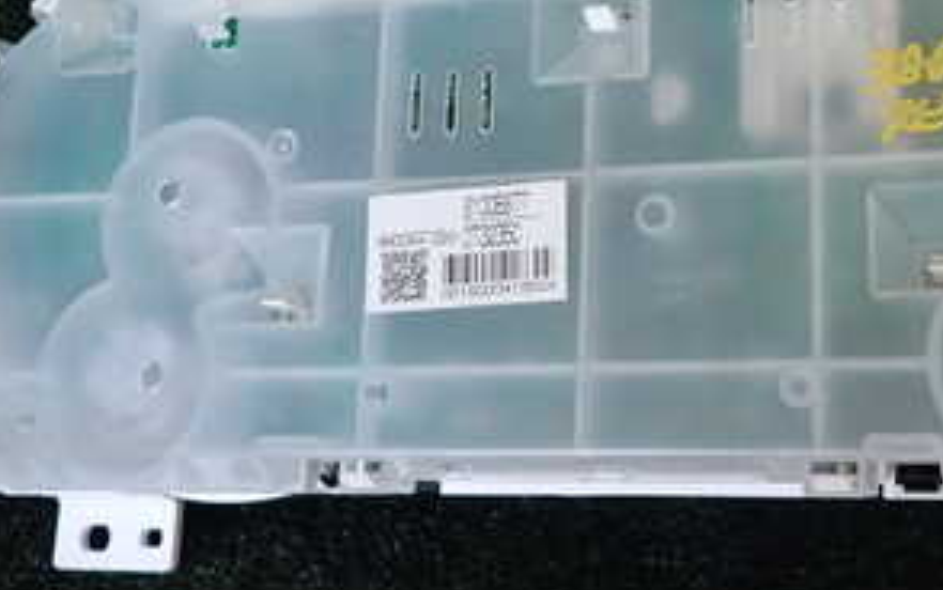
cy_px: 154
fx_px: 1388
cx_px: 741
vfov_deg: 23.8
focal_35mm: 54
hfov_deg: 36.4
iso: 100
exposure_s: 1/80
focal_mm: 4.5
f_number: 2
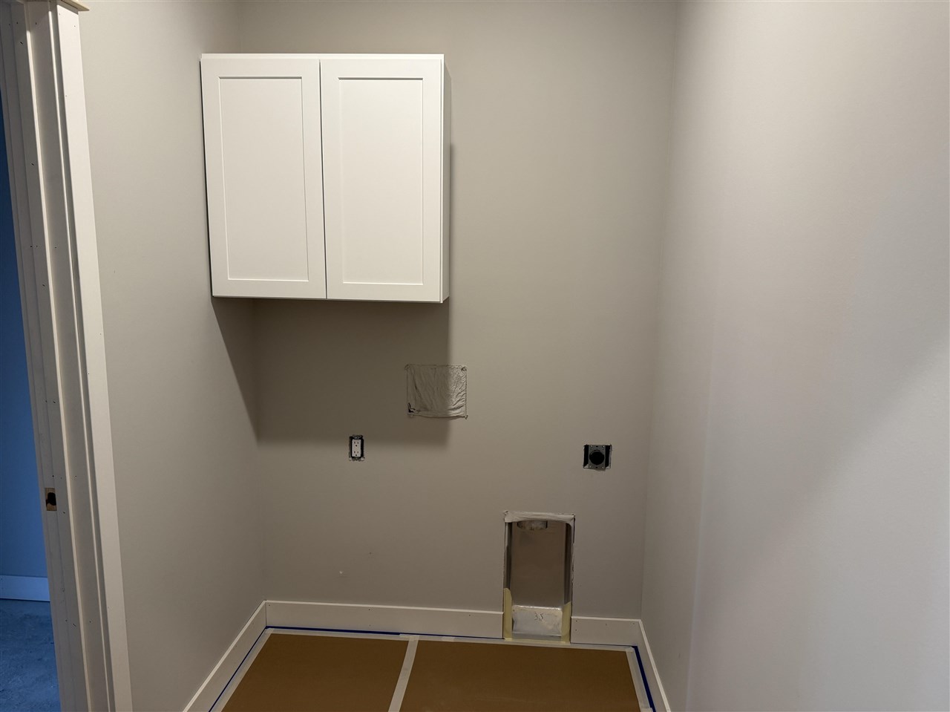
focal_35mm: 24
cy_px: 356
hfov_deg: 71.6
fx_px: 658
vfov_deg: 56.8
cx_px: 475
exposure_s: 1/60
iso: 125
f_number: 1.78
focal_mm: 6.76
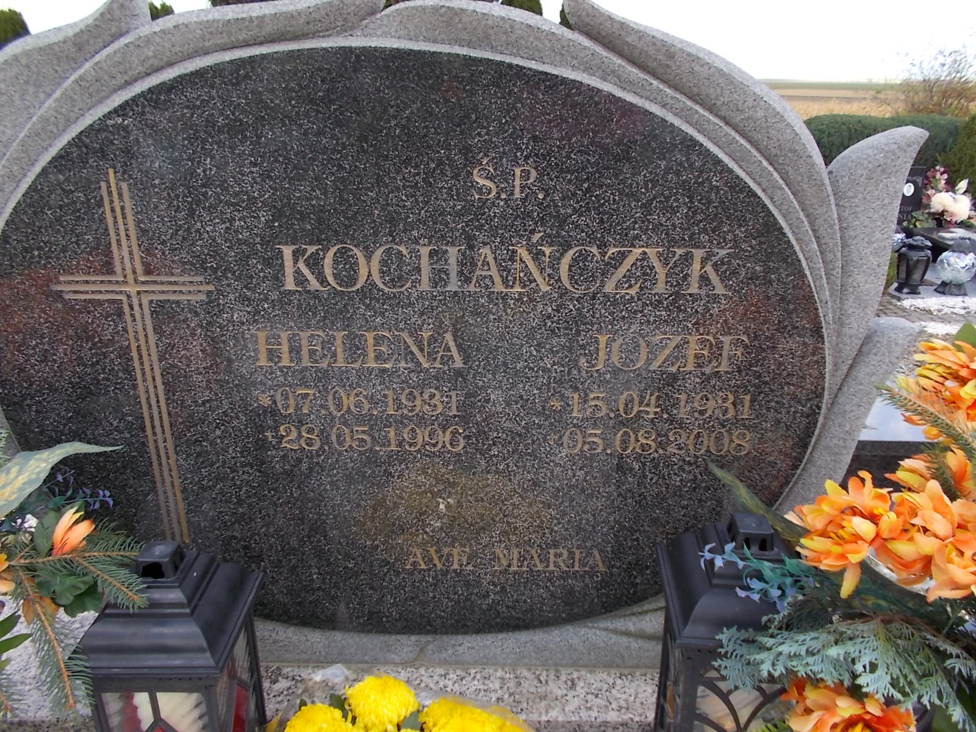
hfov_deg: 67.3
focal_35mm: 26
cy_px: 366
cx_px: 488
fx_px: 733
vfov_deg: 53.1
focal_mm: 4.6
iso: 80
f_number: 3.2
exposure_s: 1/160
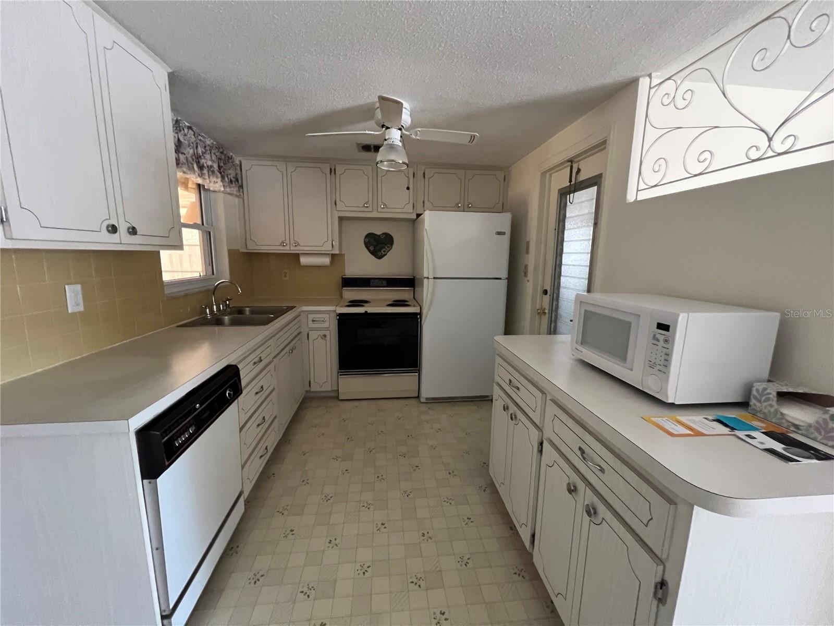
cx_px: 417
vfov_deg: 89.9
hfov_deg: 106.2
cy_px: 313
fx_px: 313
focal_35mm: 13
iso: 800
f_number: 1.8
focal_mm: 1.57
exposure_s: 1/60
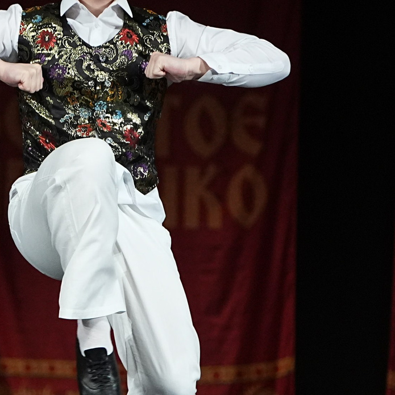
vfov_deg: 3.6
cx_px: -65
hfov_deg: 3.6
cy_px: 257
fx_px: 6261
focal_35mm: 485
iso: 4000
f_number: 2.8
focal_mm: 155
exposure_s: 1/500
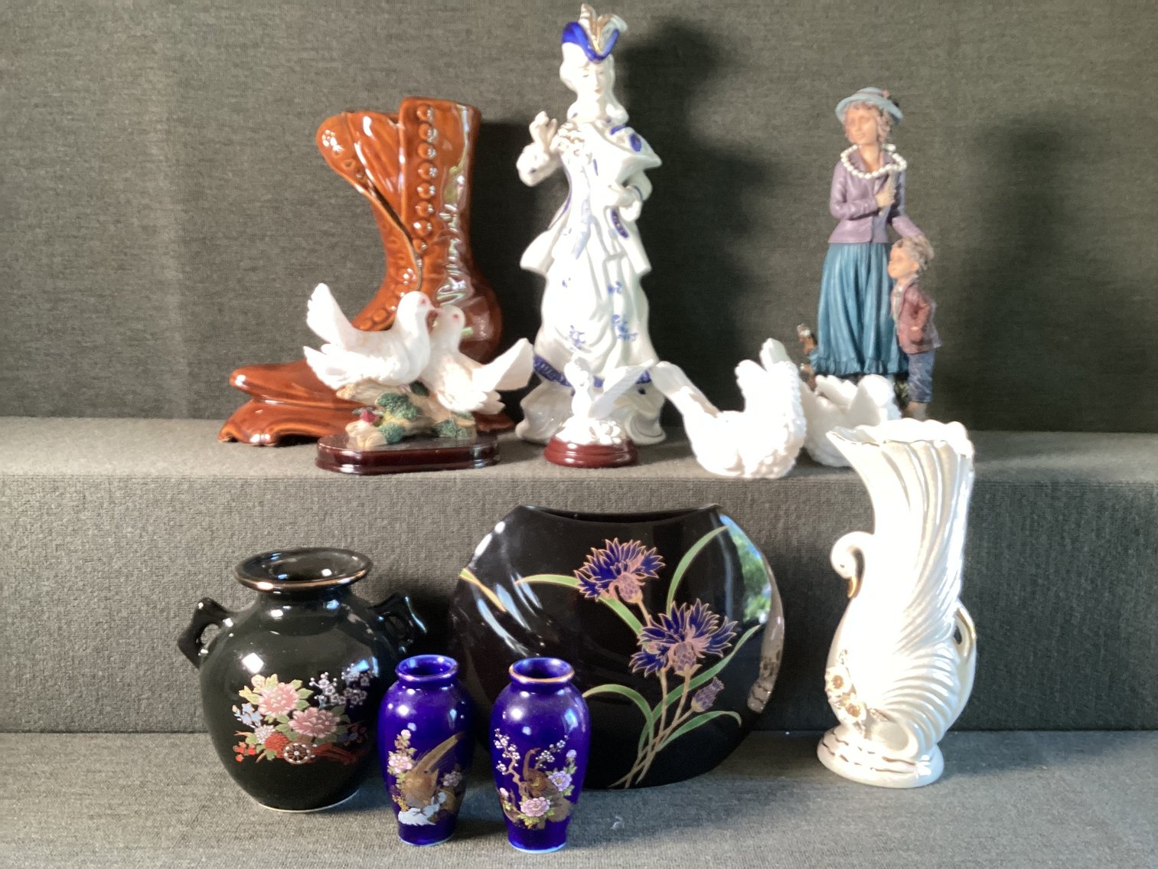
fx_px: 1037
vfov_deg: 45.4
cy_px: 434
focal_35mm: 31
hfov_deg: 58.3
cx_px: 579
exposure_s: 1/60
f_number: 2.4
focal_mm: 3.3
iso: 125
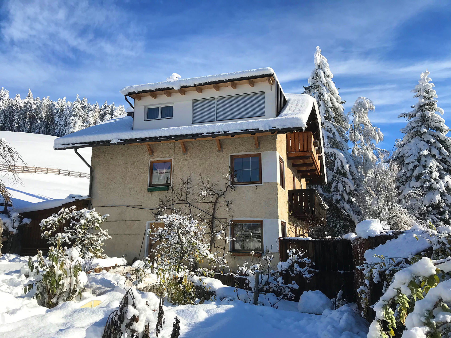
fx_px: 365
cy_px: 169
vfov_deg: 49.7
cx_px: 226
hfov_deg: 63.4
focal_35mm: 28
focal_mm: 3.99
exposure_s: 1/2907
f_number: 1.8
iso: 20
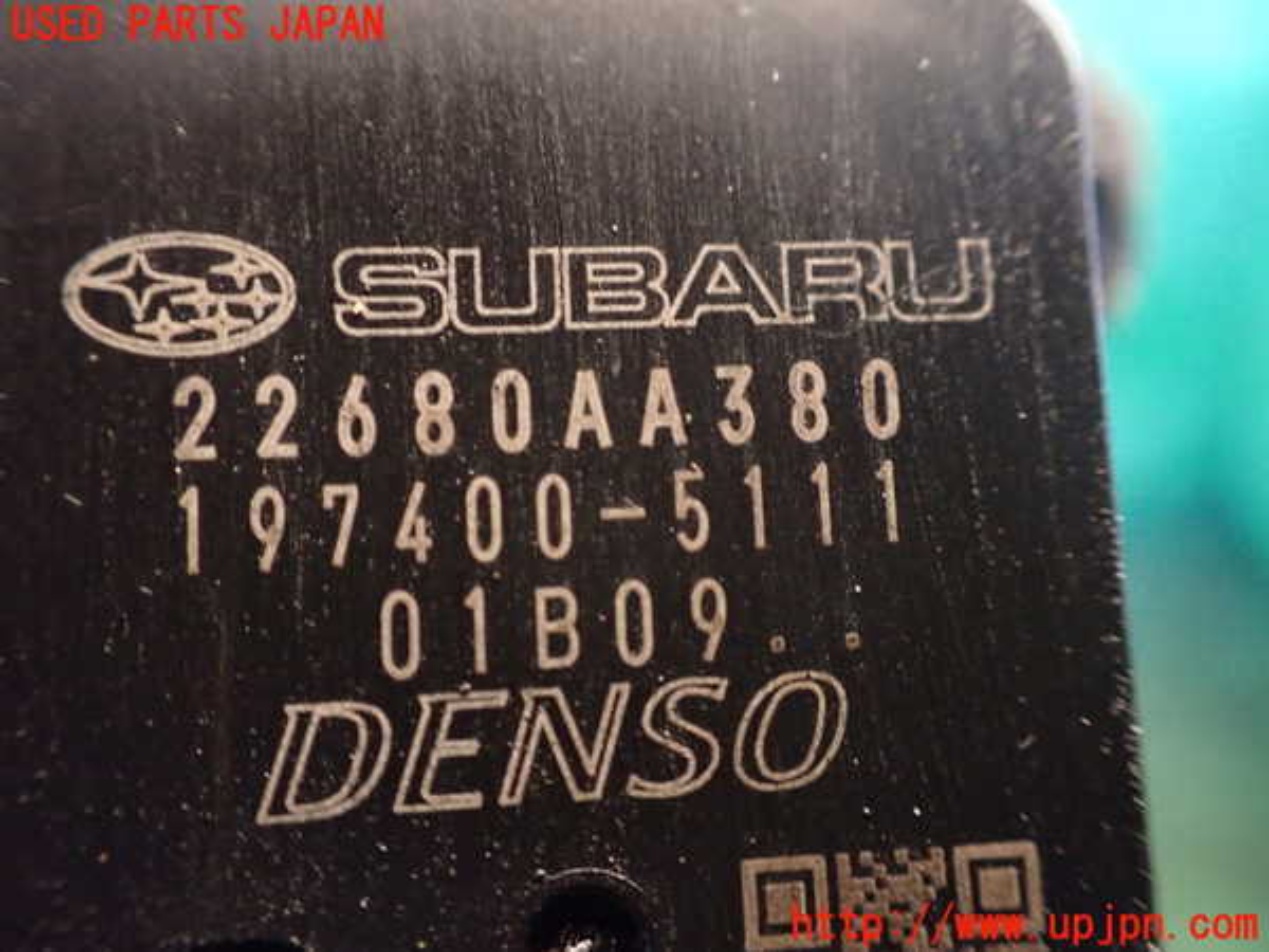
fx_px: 1100
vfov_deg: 46.8
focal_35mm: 30
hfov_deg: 60.0
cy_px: 476
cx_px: 634
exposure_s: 1/30
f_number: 2.3
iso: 1000
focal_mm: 5.4
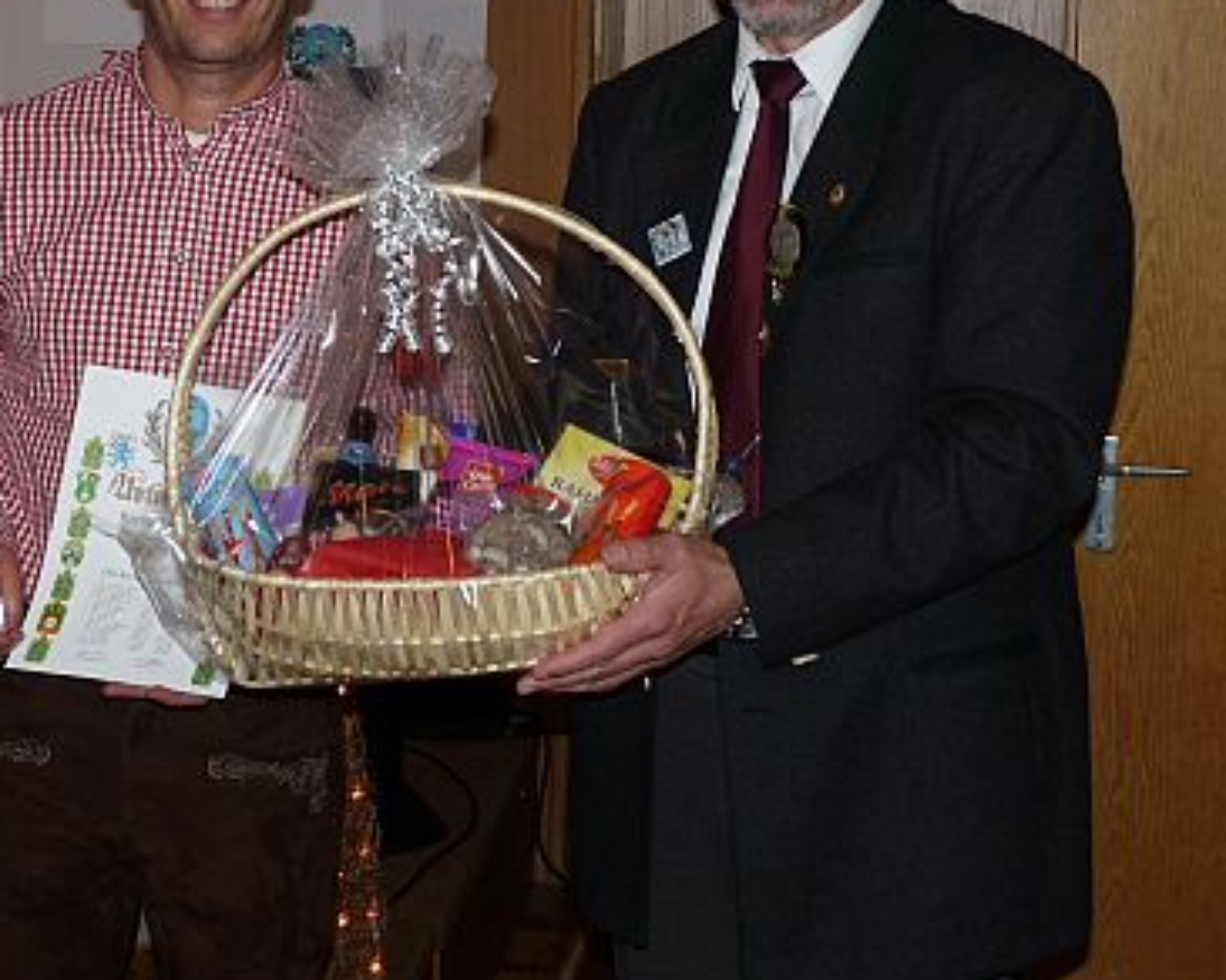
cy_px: 228
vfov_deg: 19.7
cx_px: 534
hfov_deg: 24.7
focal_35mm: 77
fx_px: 2794
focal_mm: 8.5
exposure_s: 1/30
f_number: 3.2
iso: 100
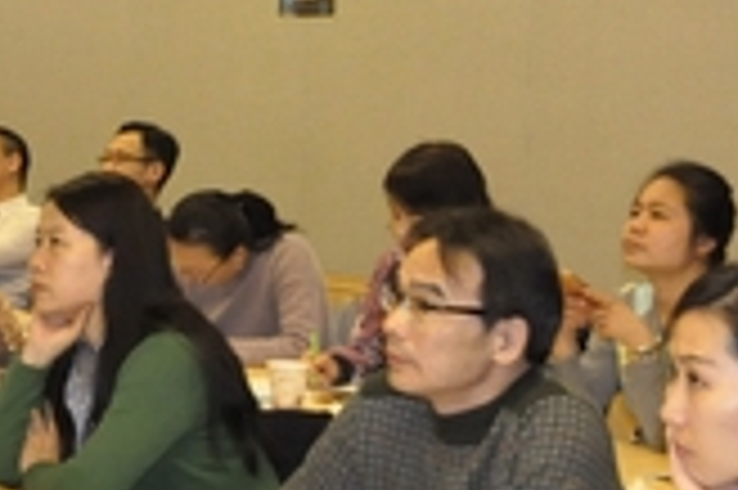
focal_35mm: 110
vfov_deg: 12.3
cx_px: -130
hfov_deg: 17.8
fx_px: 2253
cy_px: 29
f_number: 6.3
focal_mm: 20
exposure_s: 1/125
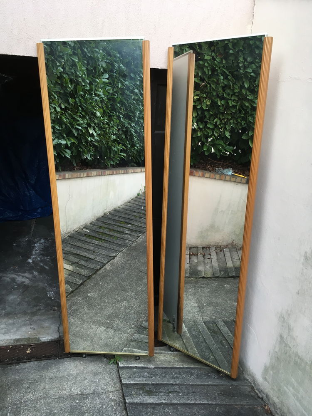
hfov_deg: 48.2
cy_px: 208
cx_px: 156
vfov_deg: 61.7
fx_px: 349
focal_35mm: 29
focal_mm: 4.15
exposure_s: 1/33
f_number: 2.2
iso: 25
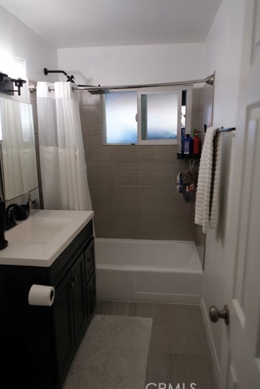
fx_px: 271
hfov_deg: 51.3
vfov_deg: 71.5
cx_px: 133
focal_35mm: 25
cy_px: 195
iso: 125
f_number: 1.4
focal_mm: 16
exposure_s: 1/140
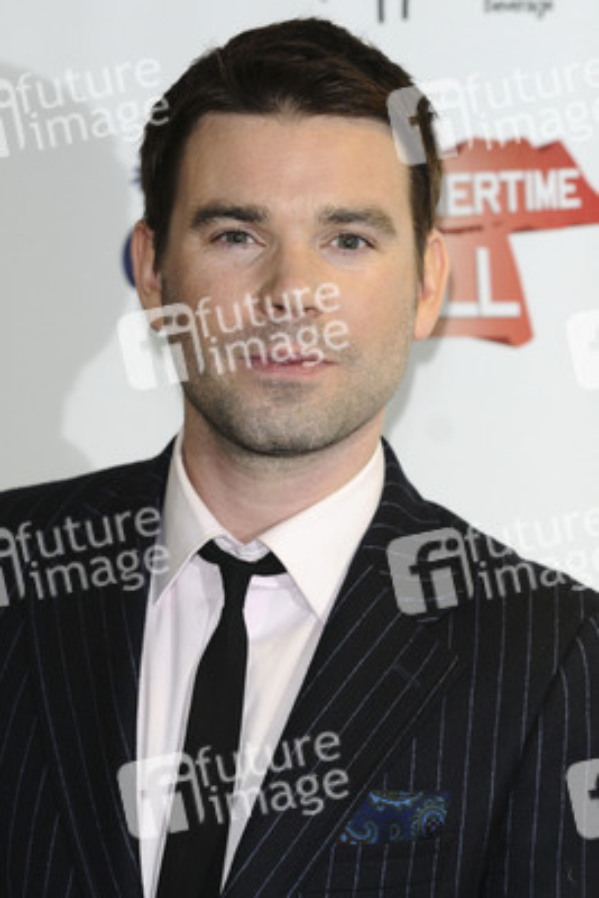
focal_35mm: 248
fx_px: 6171
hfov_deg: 5.6
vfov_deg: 8.3
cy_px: 449
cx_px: 300
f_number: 4.5
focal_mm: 165
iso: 640
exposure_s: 1/200
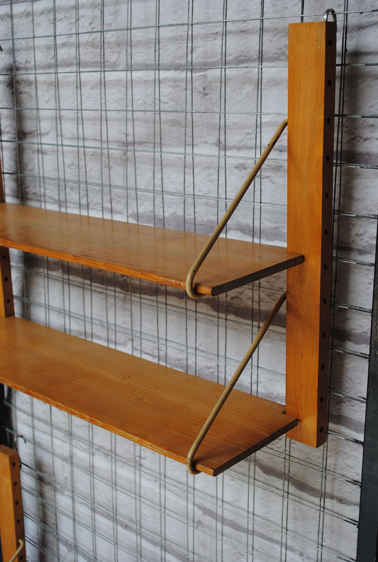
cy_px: 281
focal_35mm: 48
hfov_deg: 28.2
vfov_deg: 41.0
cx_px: 189
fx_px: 752
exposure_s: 1/125
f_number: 5.6
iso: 160
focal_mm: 32
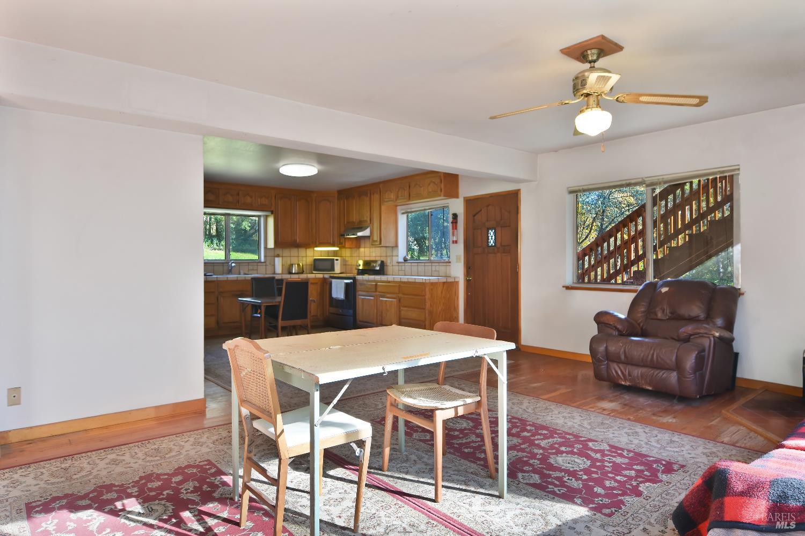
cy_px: 268
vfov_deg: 59.5
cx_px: 402
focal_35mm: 21
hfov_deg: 81.2
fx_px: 470
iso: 100
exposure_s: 1/50
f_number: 3.5
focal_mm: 14
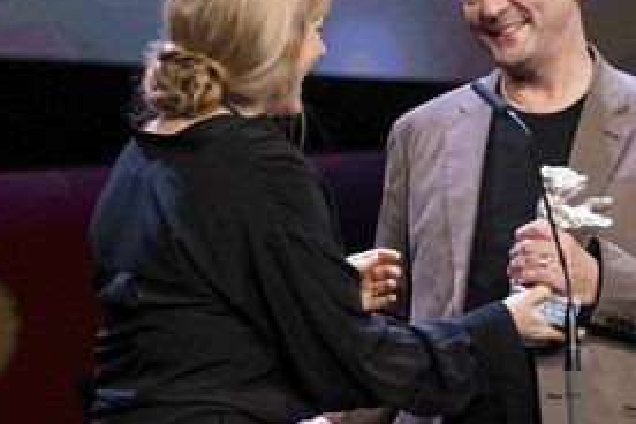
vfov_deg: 5.7
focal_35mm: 240
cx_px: 418
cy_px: 182
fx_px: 4240
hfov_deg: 8.6
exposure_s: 1/210
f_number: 2.8
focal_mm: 98.2
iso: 3200
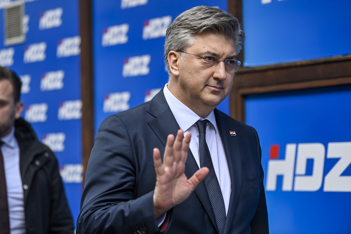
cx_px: 176
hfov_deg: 16.8
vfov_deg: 11.2
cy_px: 117
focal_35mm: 122
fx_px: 1189
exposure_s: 1/640
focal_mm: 122
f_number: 2.8
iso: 200
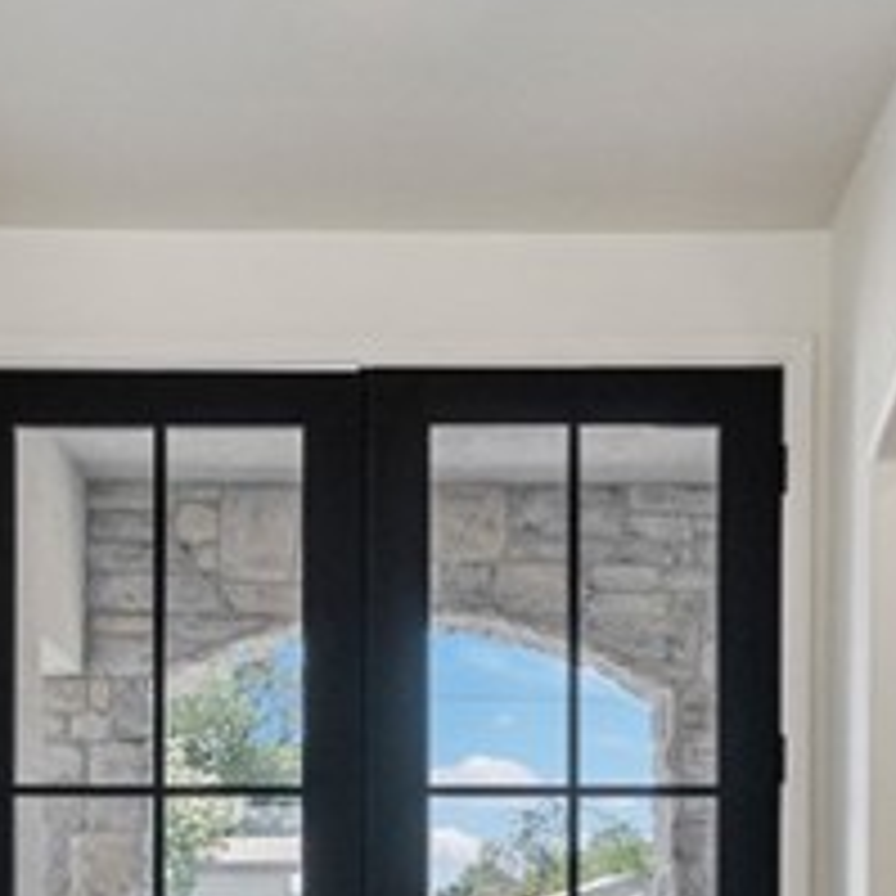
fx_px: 2114
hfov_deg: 23.8
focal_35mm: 72
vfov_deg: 22.8
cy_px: 934
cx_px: 311
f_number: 8
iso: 640
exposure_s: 1/60
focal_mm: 11
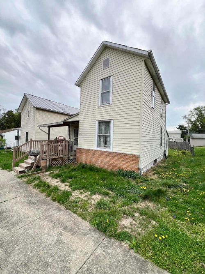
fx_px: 103
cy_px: 137
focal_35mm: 13
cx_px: 102
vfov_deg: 106.2
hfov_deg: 89.9
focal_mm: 1.57
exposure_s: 1/515
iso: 32
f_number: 1.8
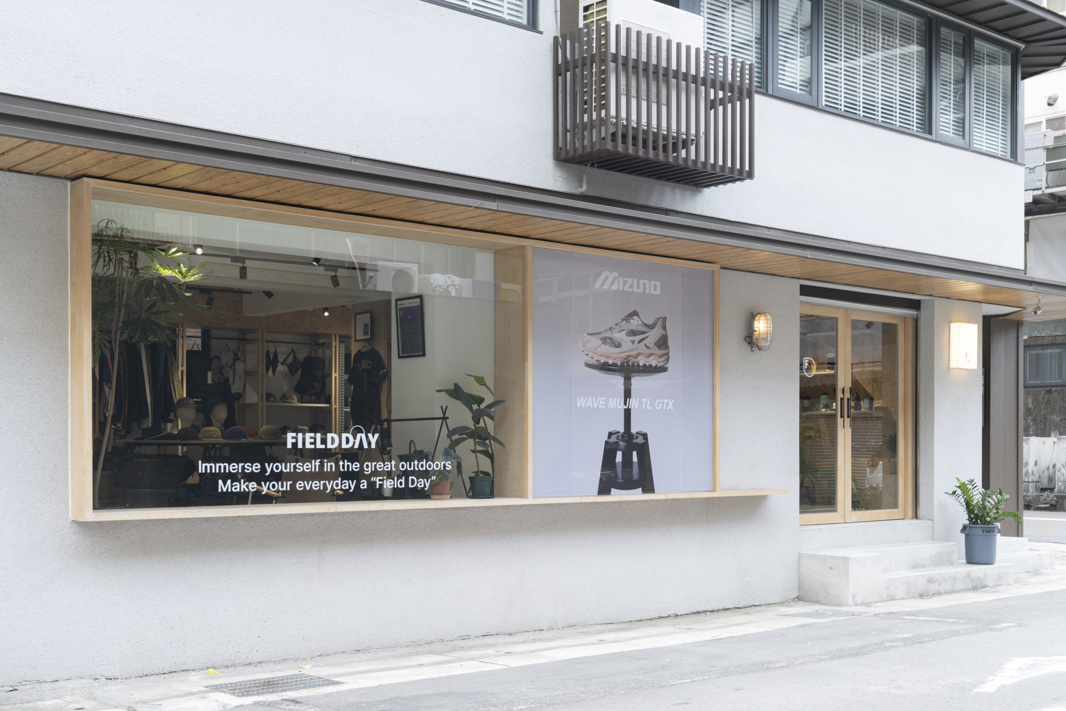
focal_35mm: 42
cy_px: 356
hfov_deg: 46.4
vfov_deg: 31.9
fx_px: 1244
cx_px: 533
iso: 400
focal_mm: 42
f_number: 6.3
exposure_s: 1/125
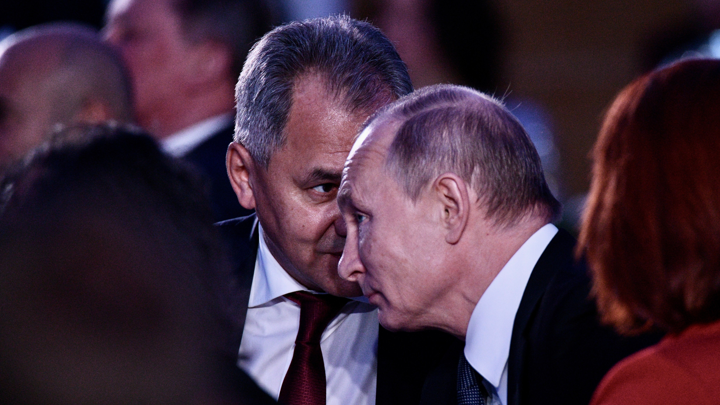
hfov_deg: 3.4
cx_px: 360
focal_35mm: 630
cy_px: 230
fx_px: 12028
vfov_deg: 1.9
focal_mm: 600
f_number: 6.3
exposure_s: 1/125
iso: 4000
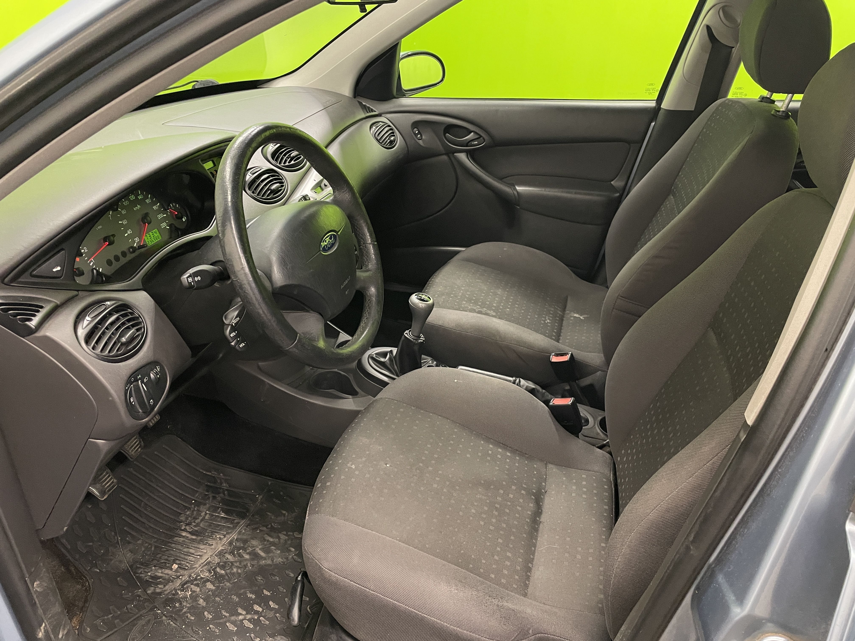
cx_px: 428
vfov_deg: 53.1
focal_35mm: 26
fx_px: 642
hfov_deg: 67.3
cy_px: 320
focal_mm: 4.2
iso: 160
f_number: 1.6
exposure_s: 1/50
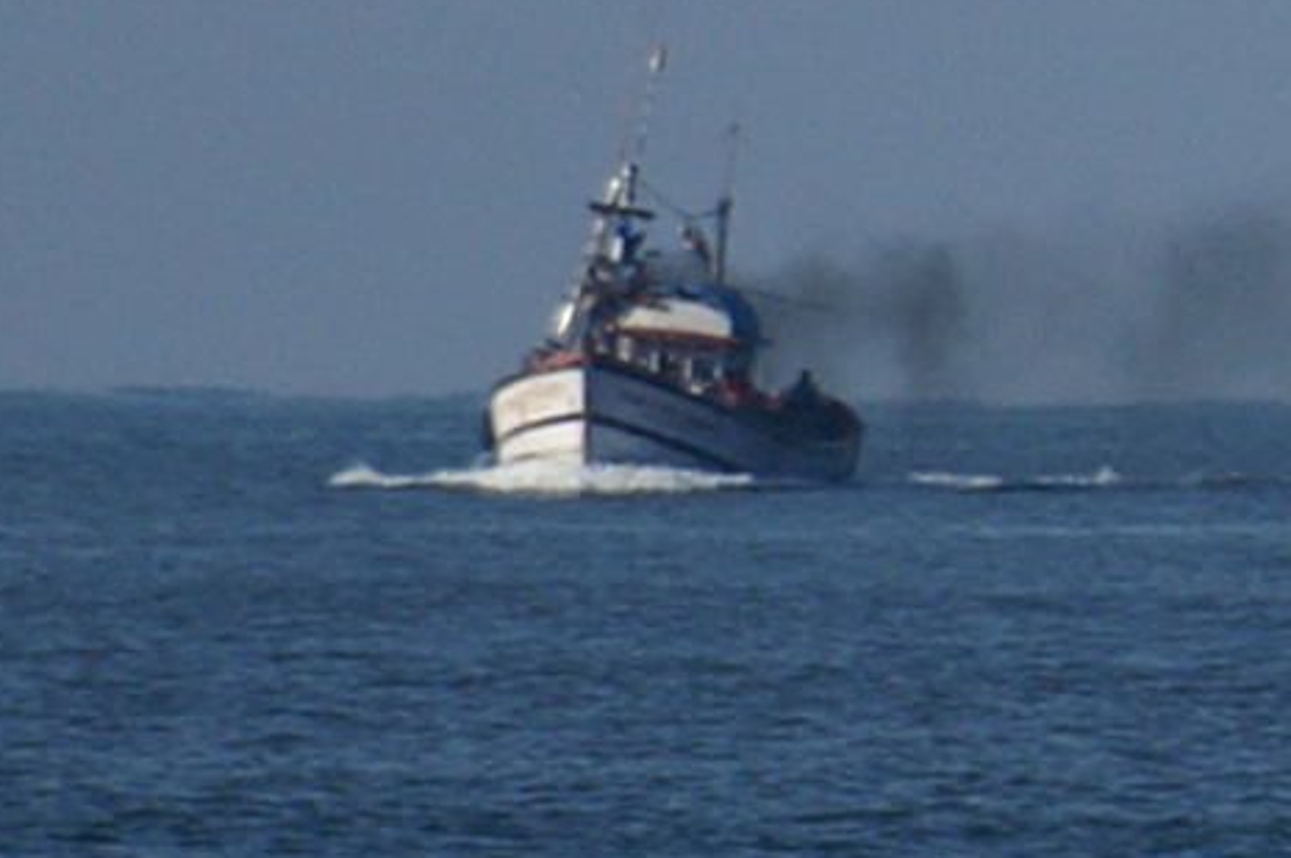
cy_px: -661
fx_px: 52158
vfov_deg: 0.9
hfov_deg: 1.4
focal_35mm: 1456
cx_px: 3445
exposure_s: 1/2000
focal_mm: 150
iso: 200
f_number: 5.6
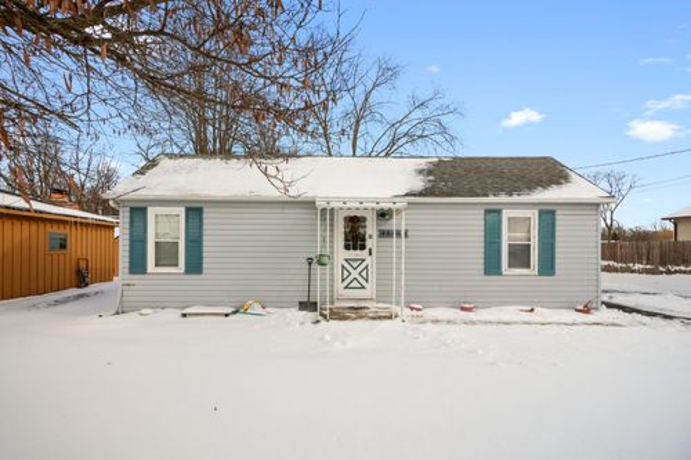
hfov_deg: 61.9
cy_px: 230
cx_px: 346
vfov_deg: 43.6
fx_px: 576
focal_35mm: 30
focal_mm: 30
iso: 400
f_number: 9
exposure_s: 1/500
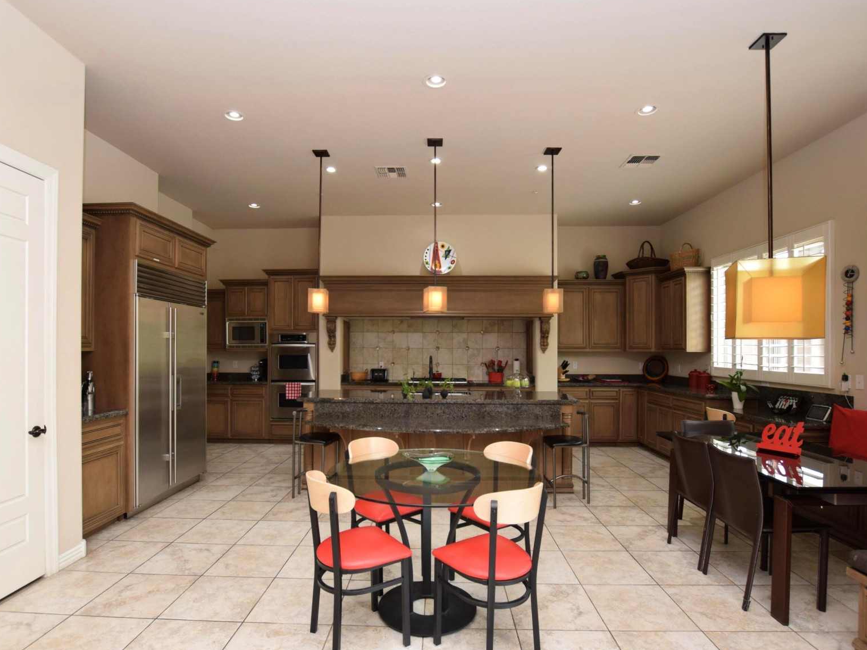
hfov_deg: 90.9
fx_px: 426
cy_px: 334
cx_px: 404
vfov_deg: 74.7
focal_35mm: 17
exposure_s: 1/100
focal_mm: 10
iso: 800
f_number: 5
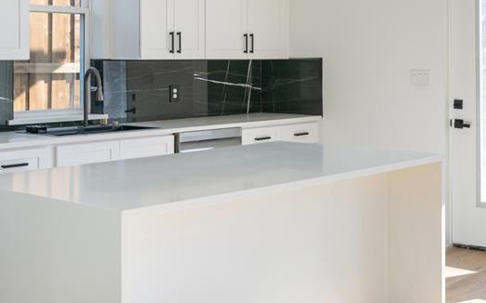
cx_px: 290
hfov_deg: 32.9
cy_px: 88
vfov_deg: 20.8
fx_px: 821
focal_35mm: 62
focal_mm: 31
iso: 320
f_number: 7.1
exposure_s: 1/250
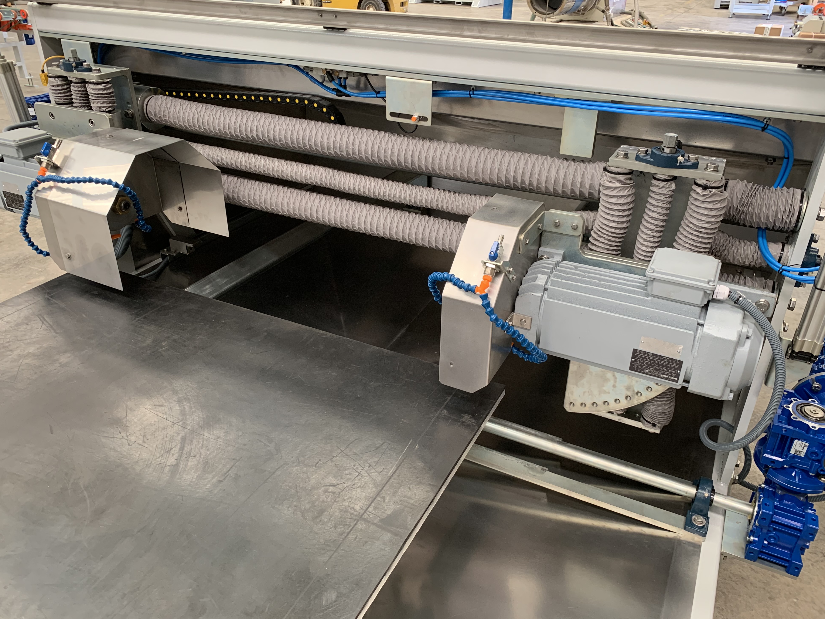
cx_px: 420
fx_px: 643
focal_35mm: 27
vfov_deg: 51.3
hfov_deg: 65.3
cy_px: 300
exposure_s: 1/116
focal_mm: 4.25
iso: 100
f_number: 1.8
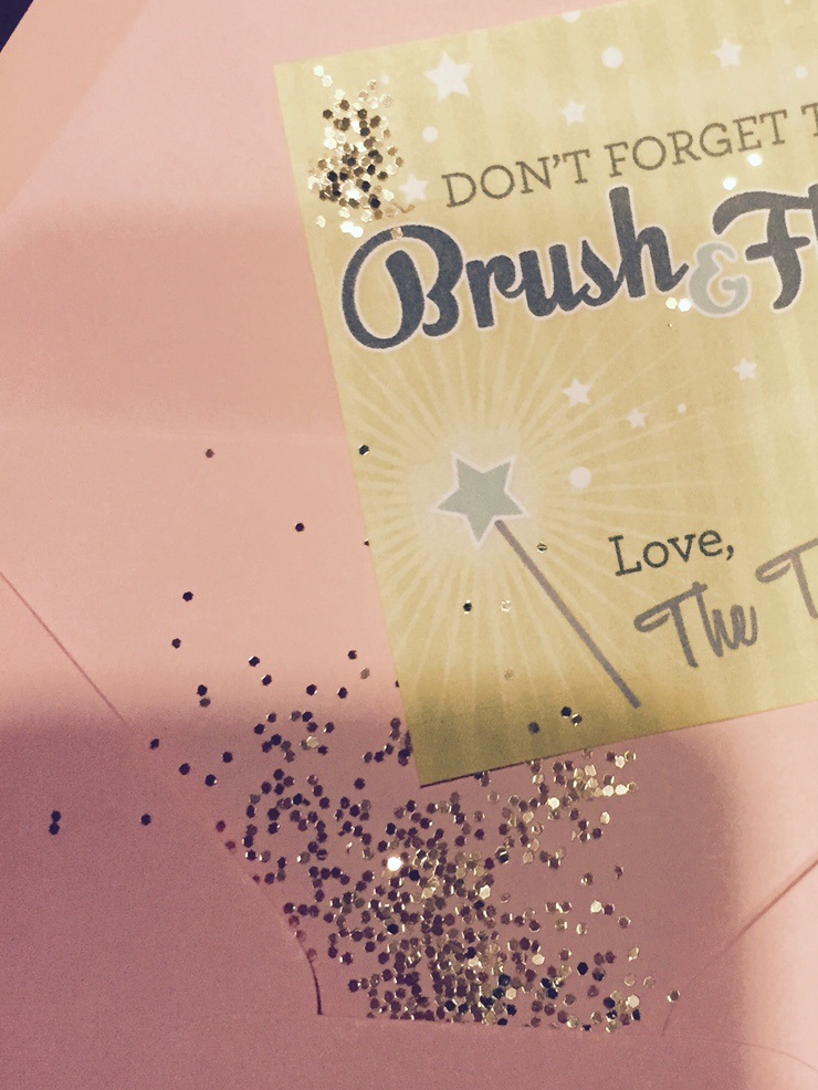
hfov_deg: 29.5
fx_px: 1512
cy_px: 436
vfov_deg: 39.5
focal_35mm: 48
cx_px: 675
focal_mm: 4.15
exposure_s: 1/30
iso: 160
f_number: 2.2
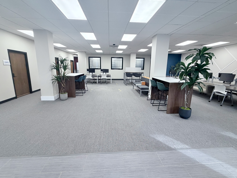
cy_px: 89
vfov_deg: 85.7
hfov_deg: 102.1
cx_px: 118
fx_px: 96
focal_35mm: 14
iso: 160
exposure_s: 1/120
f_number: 2.2
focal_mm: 2.22
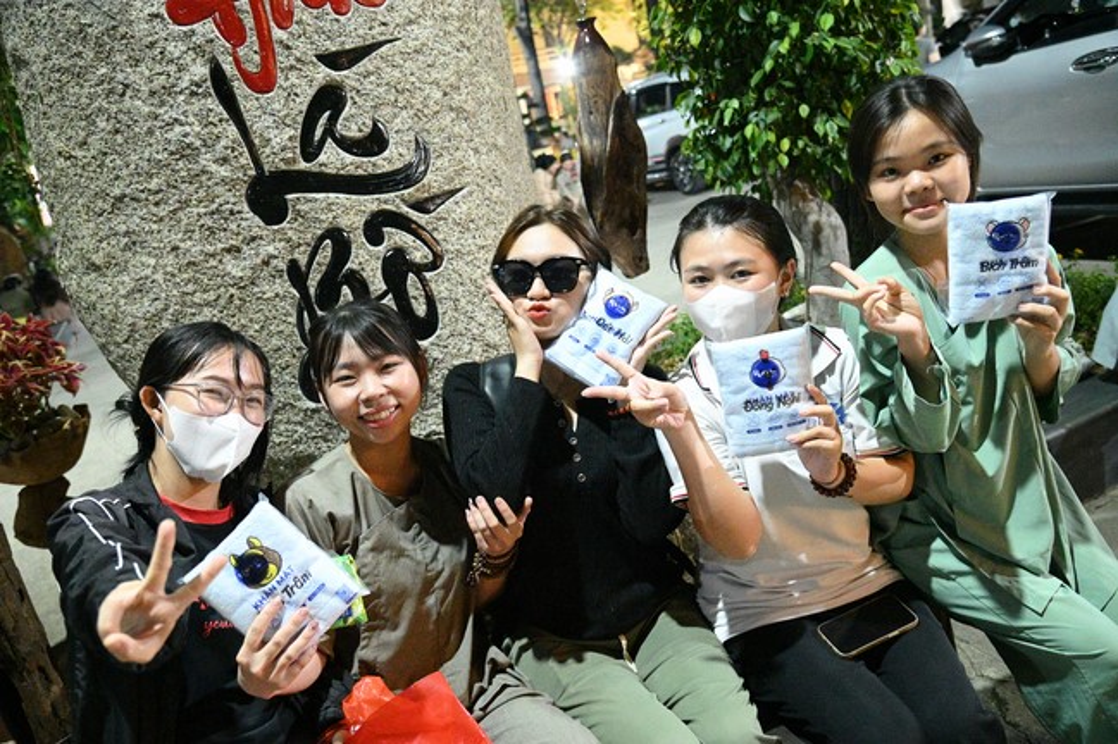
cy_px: 372
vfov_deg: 43.6
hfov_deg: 62.0
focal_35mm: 30
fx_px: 931
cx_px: 559
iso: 32000
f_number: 4.5
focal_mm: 30
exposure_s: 1/200
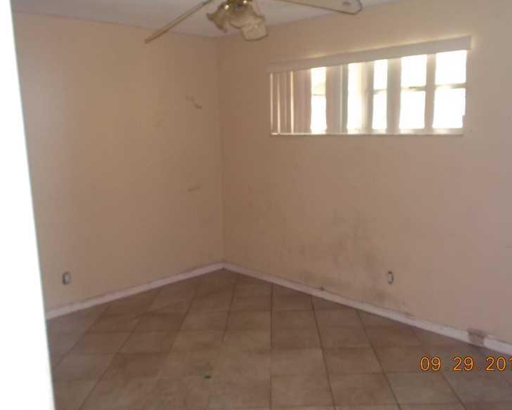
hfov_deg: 57.1
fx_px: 470
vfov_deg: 47.1
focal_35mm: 31
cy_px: 203
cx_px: 276
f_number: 3.3
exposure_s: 1/25
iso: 200
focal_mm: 4.1
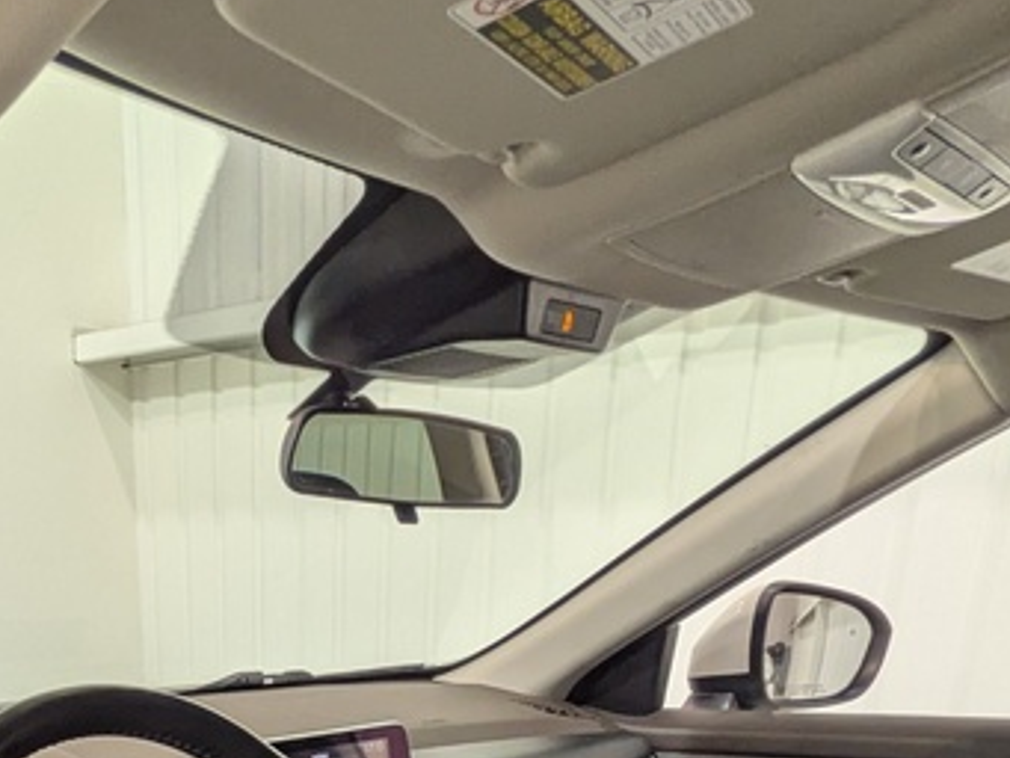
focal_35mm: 42
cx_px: 255
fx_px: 1226
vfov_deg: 26.5
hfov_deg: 43.4
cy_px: 1090
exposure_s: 1/30
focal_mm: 1.83
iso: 118
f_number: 2.2
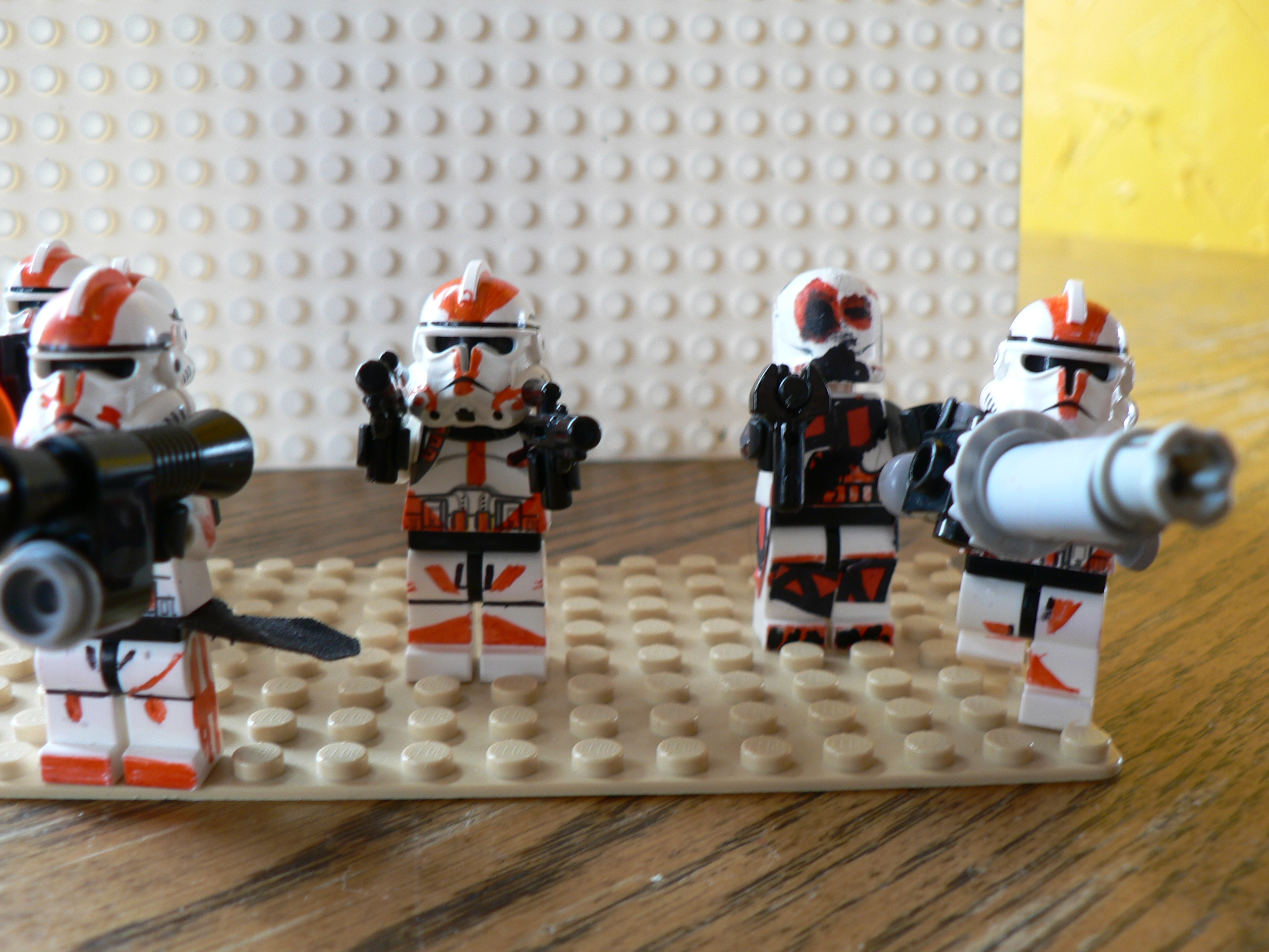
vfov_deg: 38.7
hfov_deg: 50.1
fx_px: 1356
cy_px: 476
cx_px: 634
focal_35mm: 37
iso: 80
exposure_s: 1/25
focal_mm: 6.2
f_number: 2.8
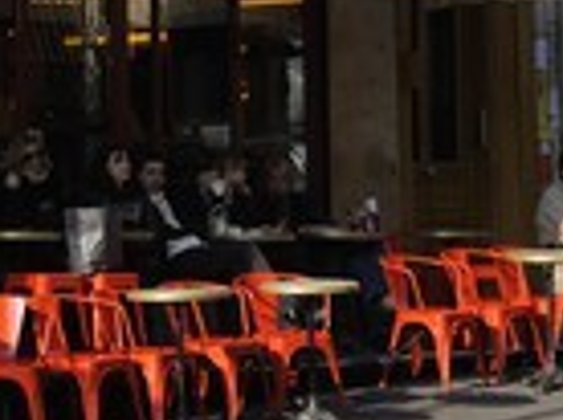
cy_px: -4
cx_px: -135
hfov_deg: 11.4
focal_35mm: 170
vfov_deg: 8.7
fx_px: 2760
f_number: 10
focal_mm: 58
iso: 200
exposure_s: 1/125
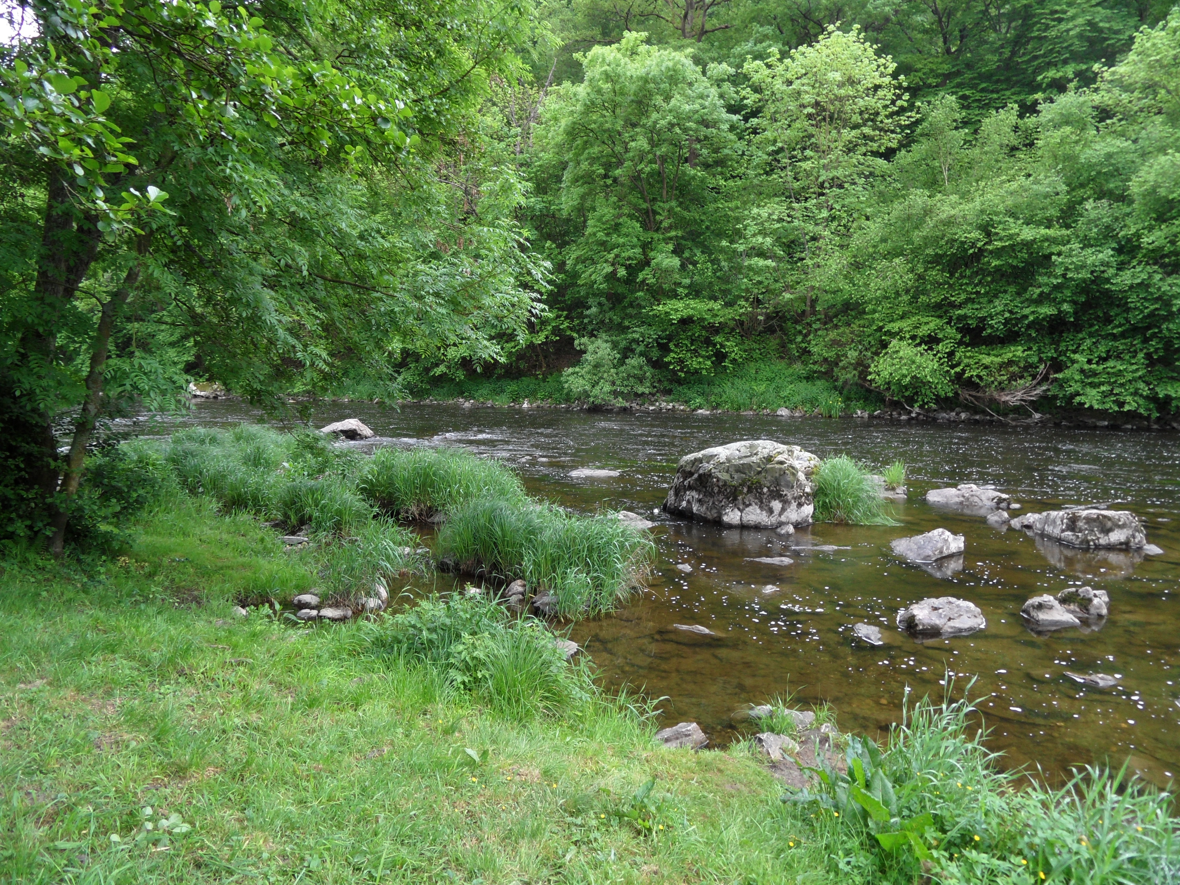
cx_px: 590
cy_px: 442
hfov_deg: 71.6
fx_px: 818
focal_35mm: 24
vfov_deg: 56.8
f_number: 3.2
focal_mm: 3.9
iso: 100
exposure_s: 1/45
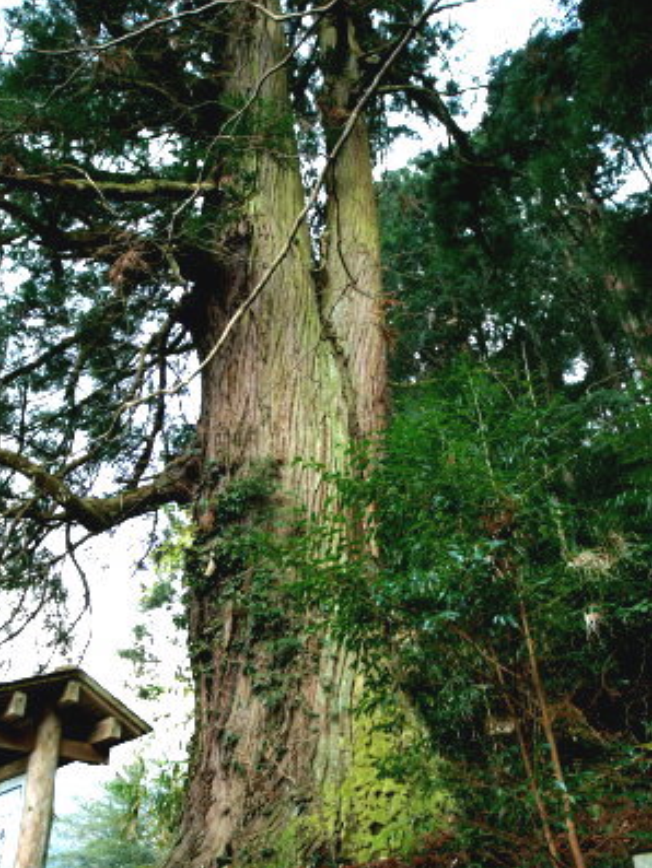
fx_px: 778
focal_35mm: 31
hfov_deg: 45.5
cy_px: 491
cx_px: 321
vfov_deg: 58.1
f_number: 3.5
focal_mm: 28
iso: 320
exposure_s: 1/20
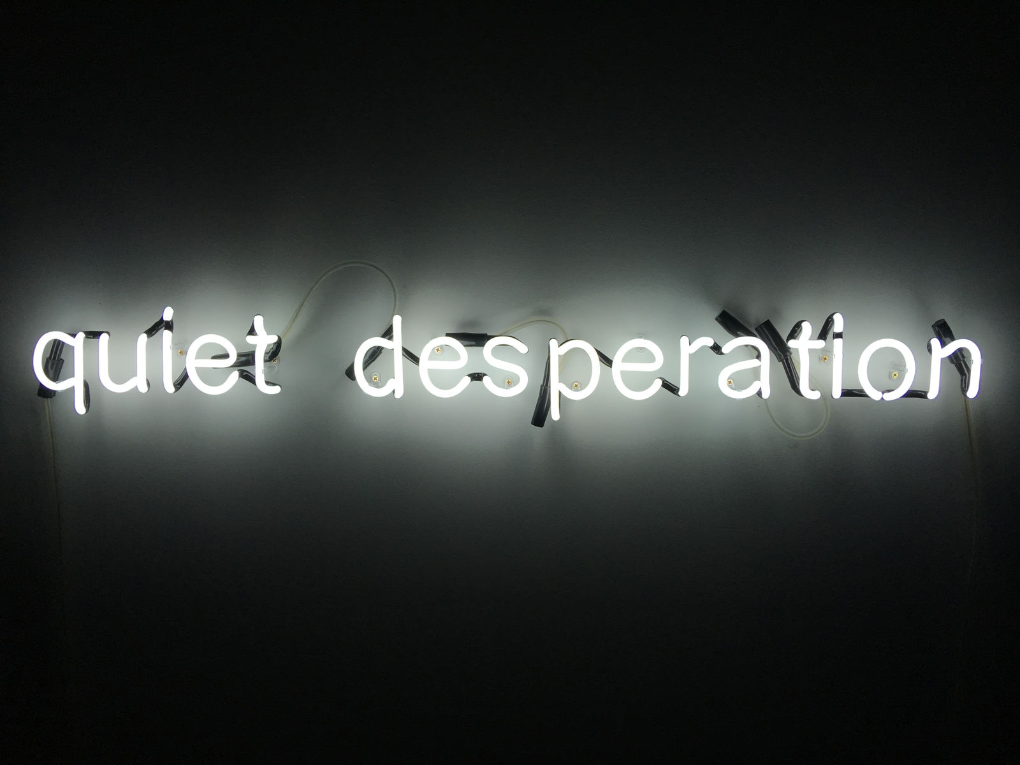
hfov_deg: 61.7
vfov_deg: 48.2
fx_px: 855
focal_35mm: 29
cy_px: 382
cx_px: 510
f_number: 2.2
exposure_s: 1/100
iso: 32
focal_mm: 4.15
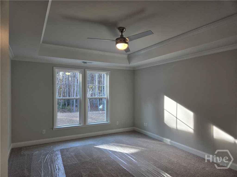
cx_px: 118
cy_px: 88
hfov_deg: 73.9
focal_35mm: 23
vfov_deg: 58.9
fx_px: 157
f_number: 1.8
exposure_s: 1/120
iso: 64
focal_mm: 5.4
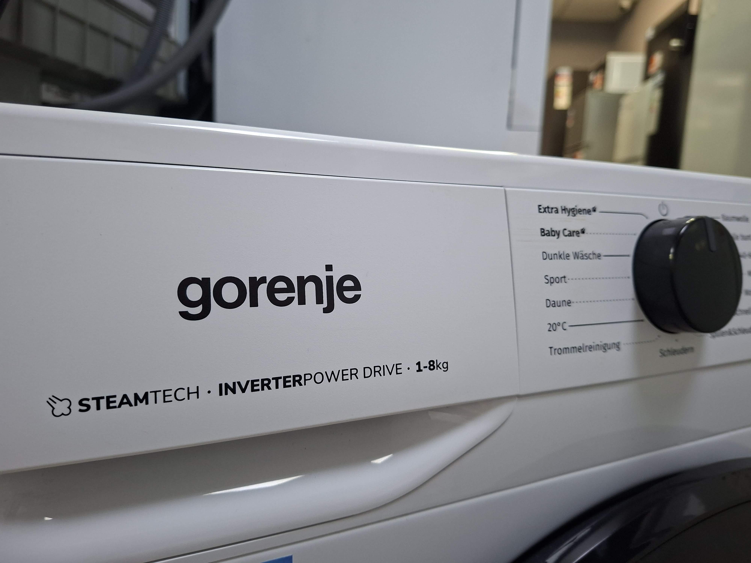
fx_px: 499
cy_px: 282
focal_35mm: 23
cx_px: 376
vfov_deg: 58.9
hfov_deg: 73.9
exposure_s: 1/50
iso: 250
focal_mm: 5.54
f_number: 1.8
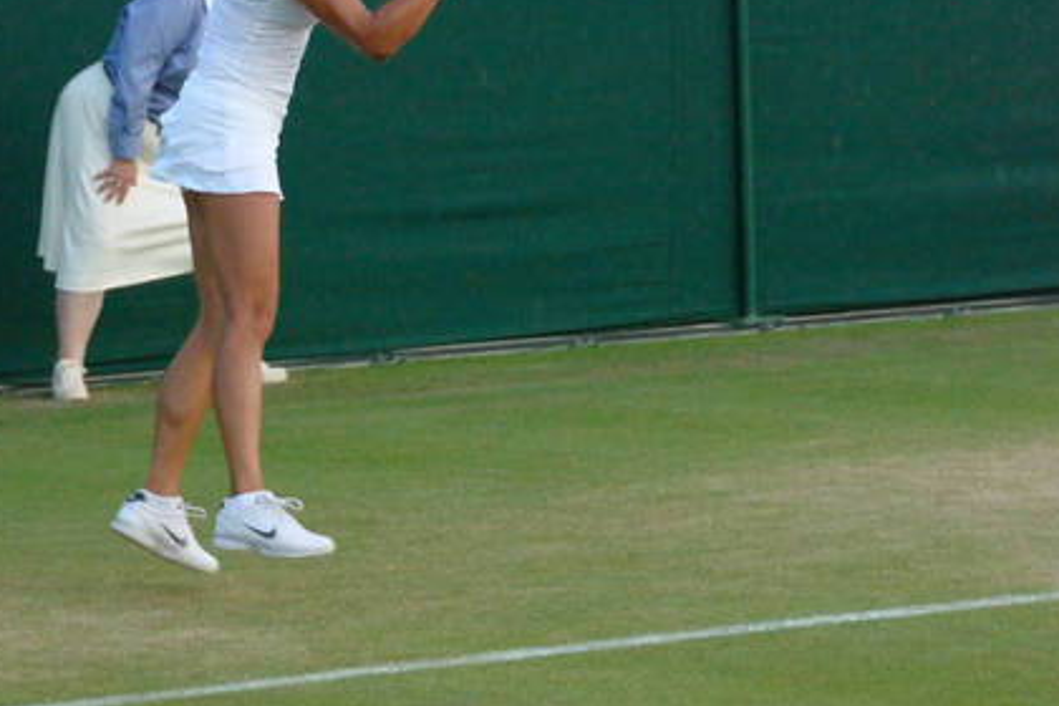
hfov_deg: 8.7
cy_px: 182
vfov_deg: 5.8
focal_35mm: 238
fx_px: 6996
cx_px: 532
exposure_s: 1/400
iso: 1600
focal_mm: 95
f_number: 5.3
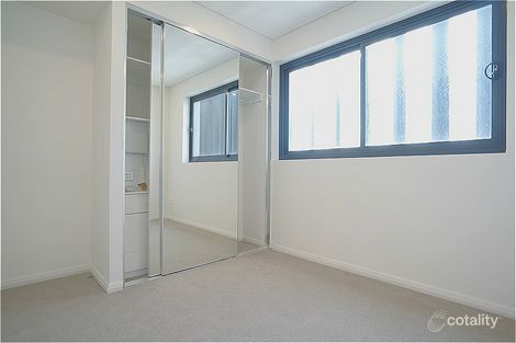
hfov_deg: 73.8
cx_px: 258
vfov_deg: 53.1
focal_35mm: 24
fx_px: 344
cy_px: 172
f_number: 4
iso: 320
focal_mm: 16
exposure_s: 1/60
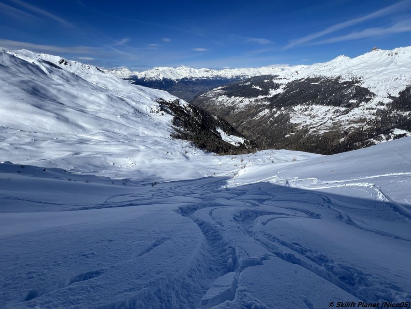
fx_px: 154
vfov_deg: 89.9
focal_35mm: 13
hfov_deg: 106.2
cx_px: 206
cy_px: 154
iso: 40
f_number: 1.8
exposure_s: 1/4386
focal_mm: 1.57
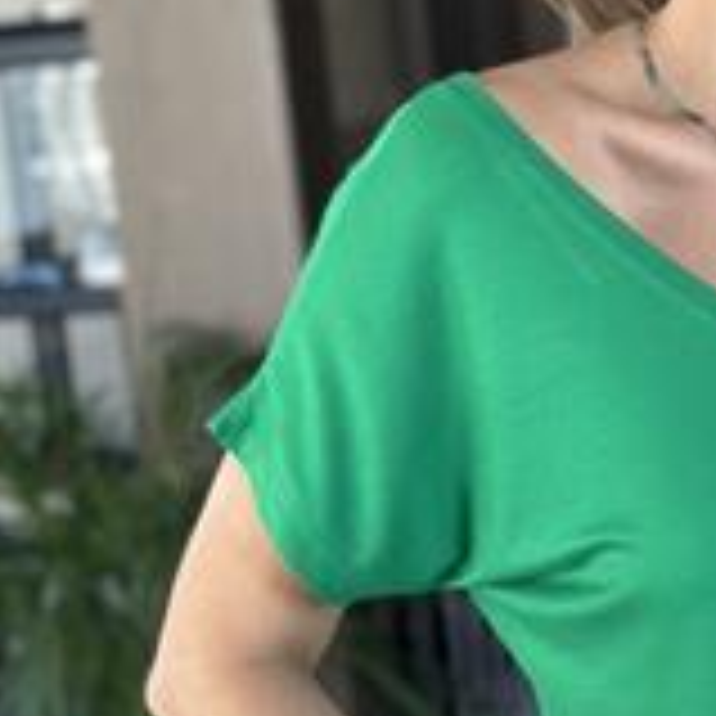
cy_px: 414
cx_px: 851
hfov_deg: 12.6
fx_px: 3159
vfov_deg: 12.9
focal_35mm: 135
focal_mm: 6.86
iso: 125
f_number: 1.78
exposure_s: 1/71
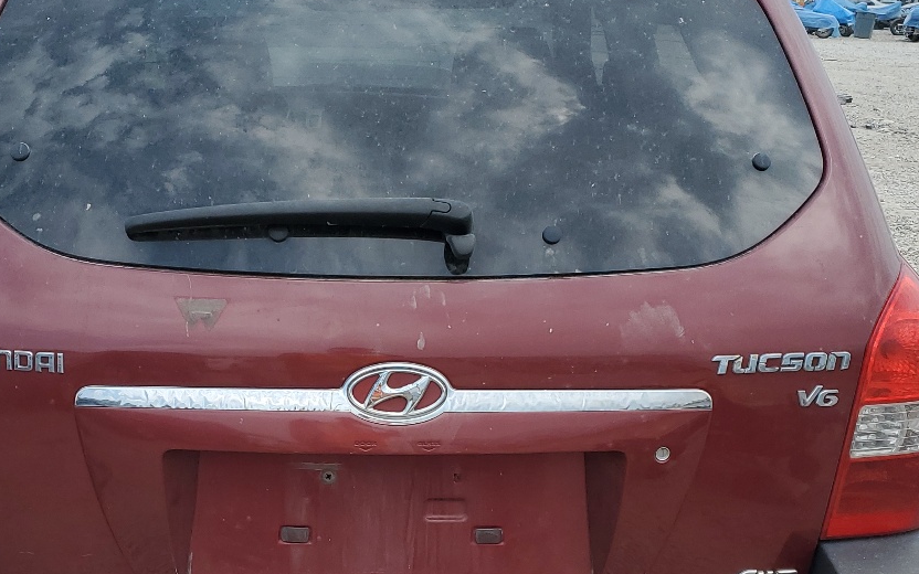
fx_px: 1327
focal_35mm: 53
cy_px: 405
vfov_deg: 24.2
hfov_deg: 38.1
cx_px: 397
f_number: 1.5
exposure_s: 1/2000
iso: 50
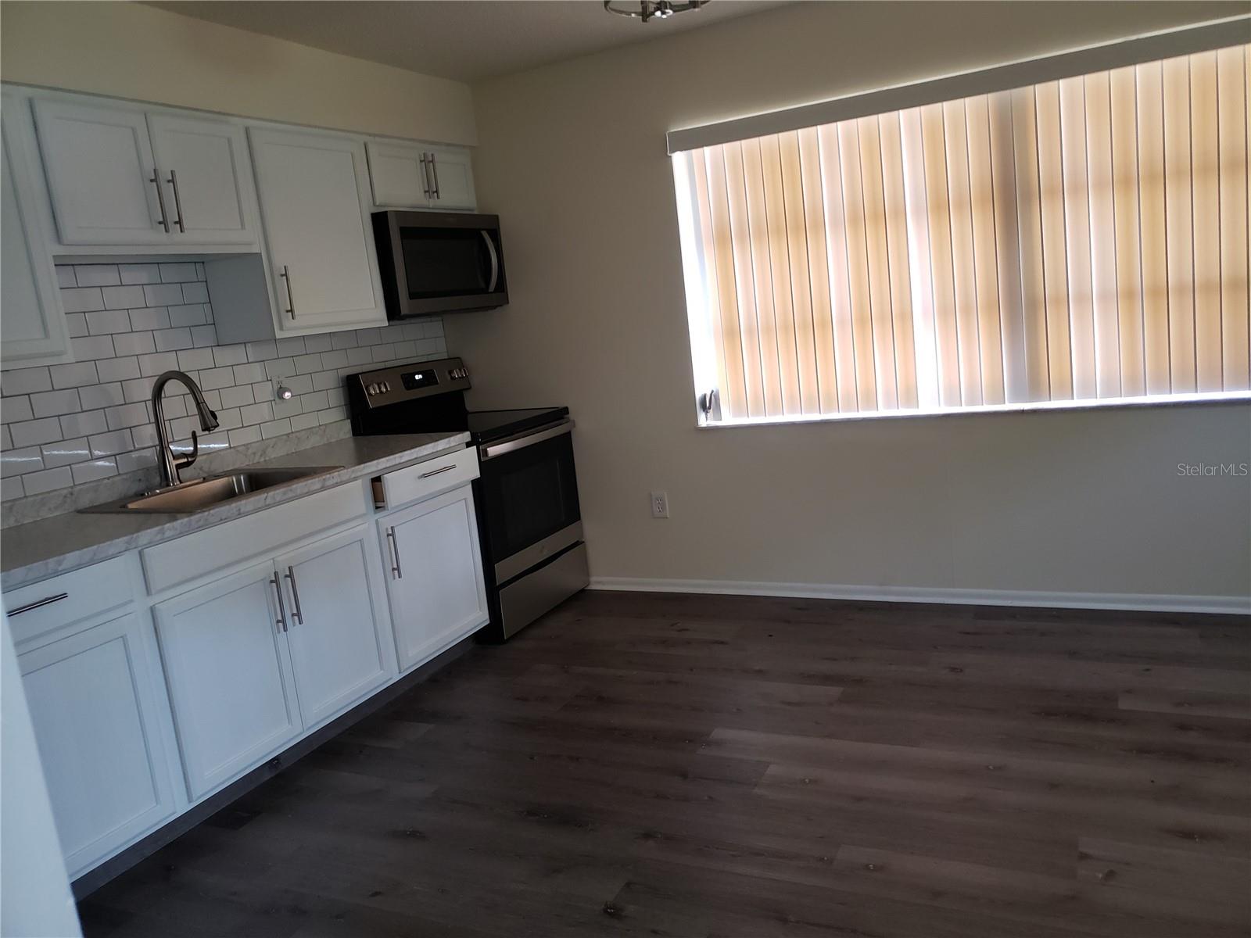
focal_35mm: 26
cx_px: 626
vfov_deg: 53.1
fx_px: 940
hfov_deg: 67.3
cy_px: 469
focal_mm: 4.3
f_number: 1.5
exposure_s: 1/29
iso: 250
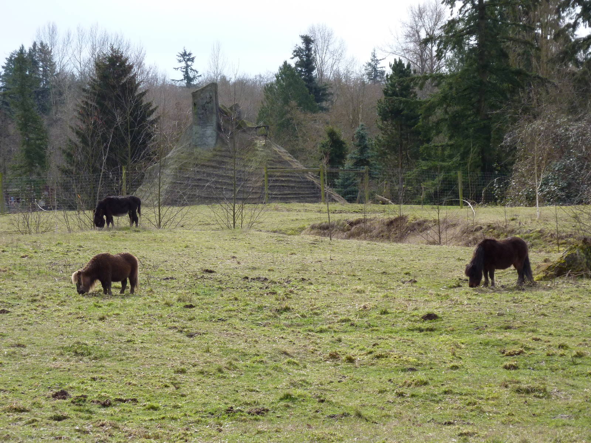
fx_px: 2032
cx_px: 296
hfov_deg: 16.6
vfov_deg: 12.5
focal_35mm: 119
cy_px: 222
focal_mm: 19.5
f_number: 4.4
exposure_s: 1/500
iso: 160
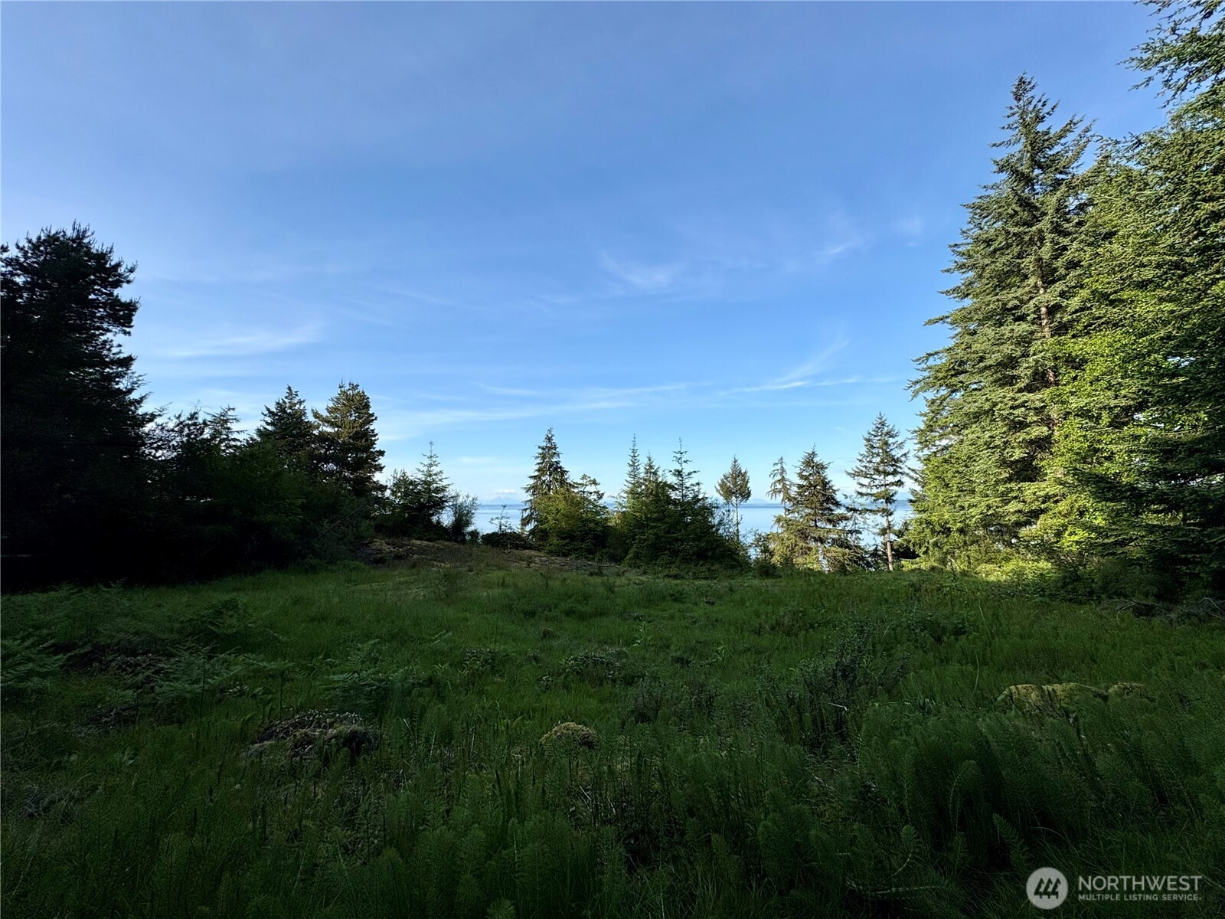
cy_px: 460
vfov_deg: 85.7
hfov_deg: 102.1
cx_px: 612
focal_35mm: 14
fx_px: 495
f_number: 2.2
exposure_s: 1/1709
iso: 50
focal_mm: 2.22
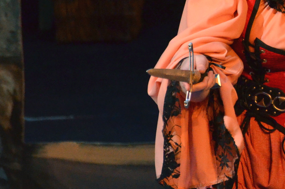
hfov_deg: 1.7
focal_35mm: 1229
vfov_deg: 1.1
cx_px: 414
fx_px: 9710
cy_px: 0
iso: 4000
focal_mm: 270
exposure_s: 1/250
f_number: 5.6
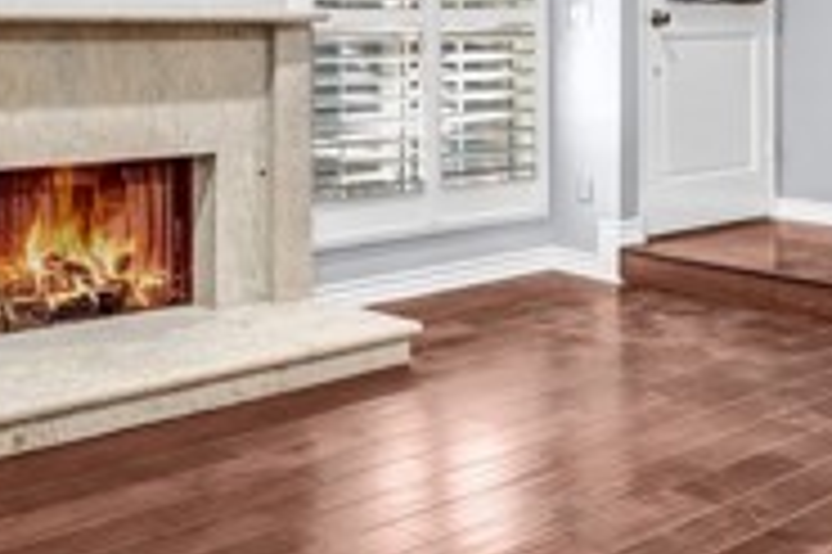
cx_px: 288
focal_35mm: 52
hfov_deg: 37.9
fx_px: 1201
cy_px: 5
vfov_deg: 24.8
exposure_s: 1/4
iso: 400
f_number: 9
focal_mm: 10
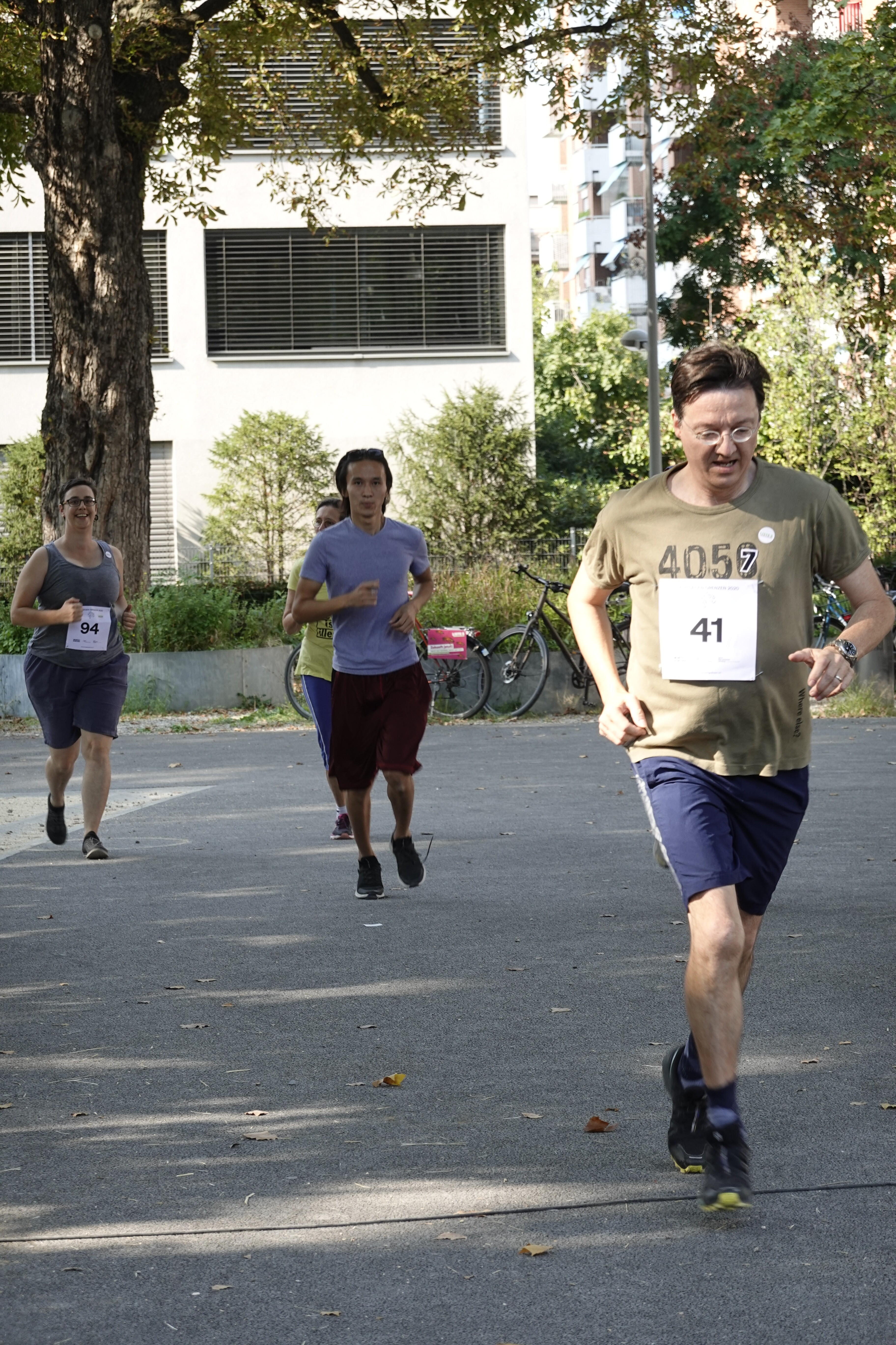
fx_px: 4293
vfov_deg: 17.8
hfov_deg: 11.9
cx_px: 448
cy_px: 672
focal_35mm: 115
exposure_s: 1/125
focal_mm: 41.93
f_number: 4.5
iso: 125
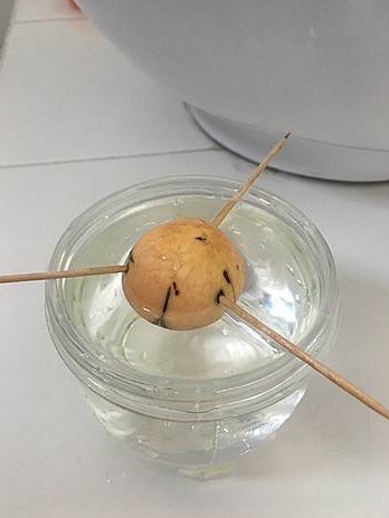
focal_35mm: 30
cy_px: 262
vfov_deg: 60.0
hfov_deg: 46.8
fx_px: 450
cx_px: 190
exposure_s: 1/30
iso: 100
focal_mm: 4.15
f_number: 2.2
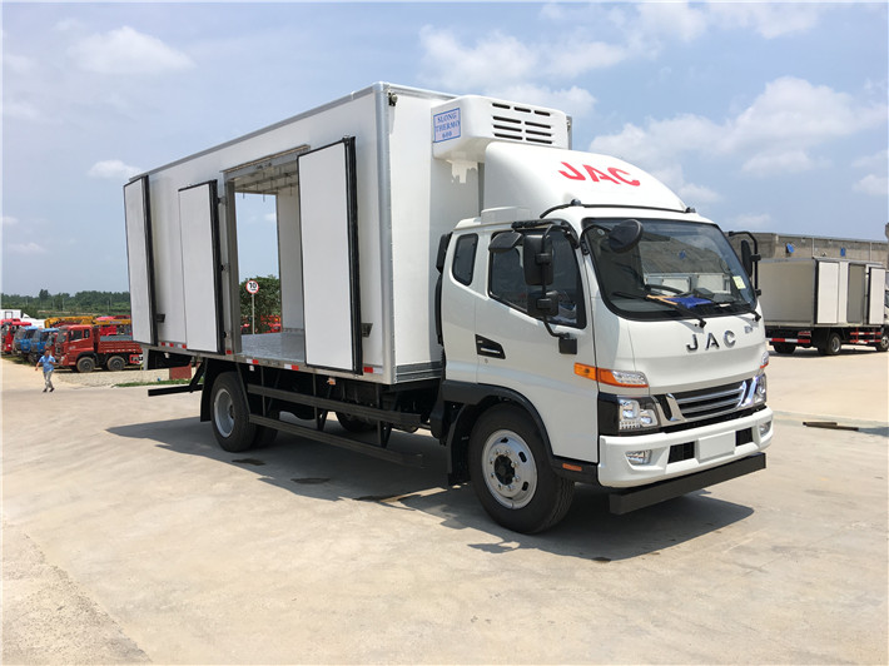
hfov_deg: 61.7
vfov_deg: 48.2
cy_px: 333
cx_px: 444
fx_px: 745
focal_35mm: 29
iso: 25
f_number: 2.2
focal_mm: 4.15
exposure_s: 1/1451
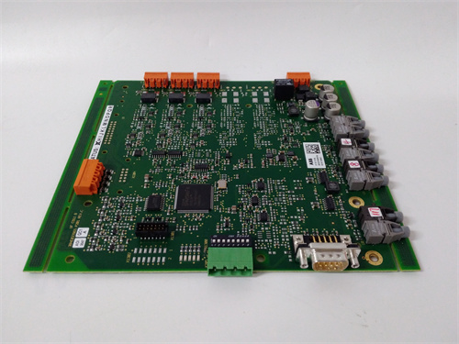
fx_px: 358
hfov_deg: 65.3
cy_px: 172
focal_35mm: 27
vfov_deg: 51.4
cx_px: 230
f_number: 2
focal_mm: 3.79
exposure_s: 1/33
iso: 432
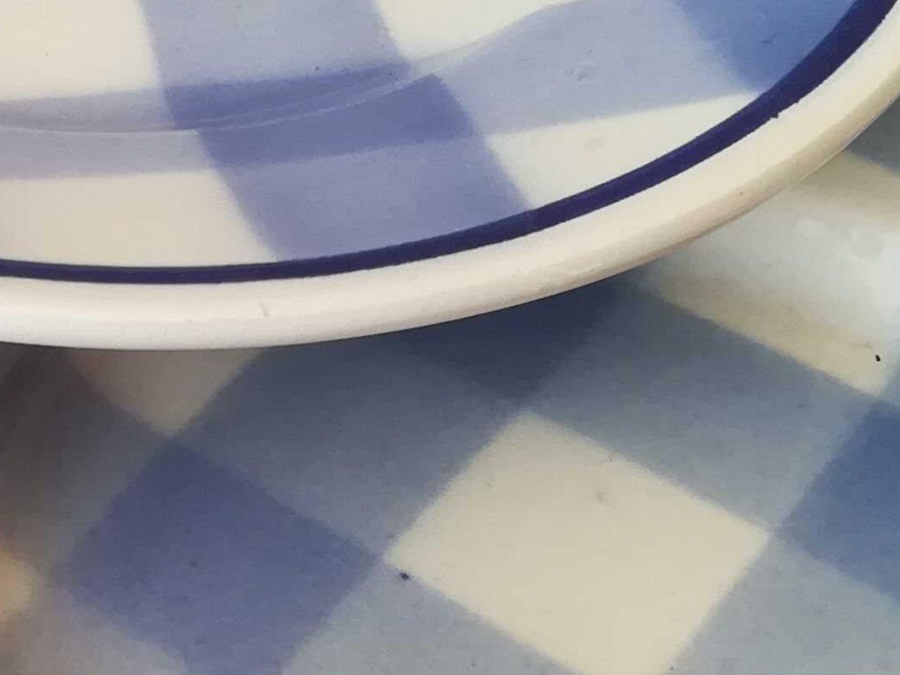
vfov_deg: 15.1
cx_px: -215
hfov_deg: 18.8
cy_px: 397
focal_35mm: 98
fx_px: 2548
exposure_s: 1/30
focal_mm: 3.83
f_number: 2.2
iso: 80
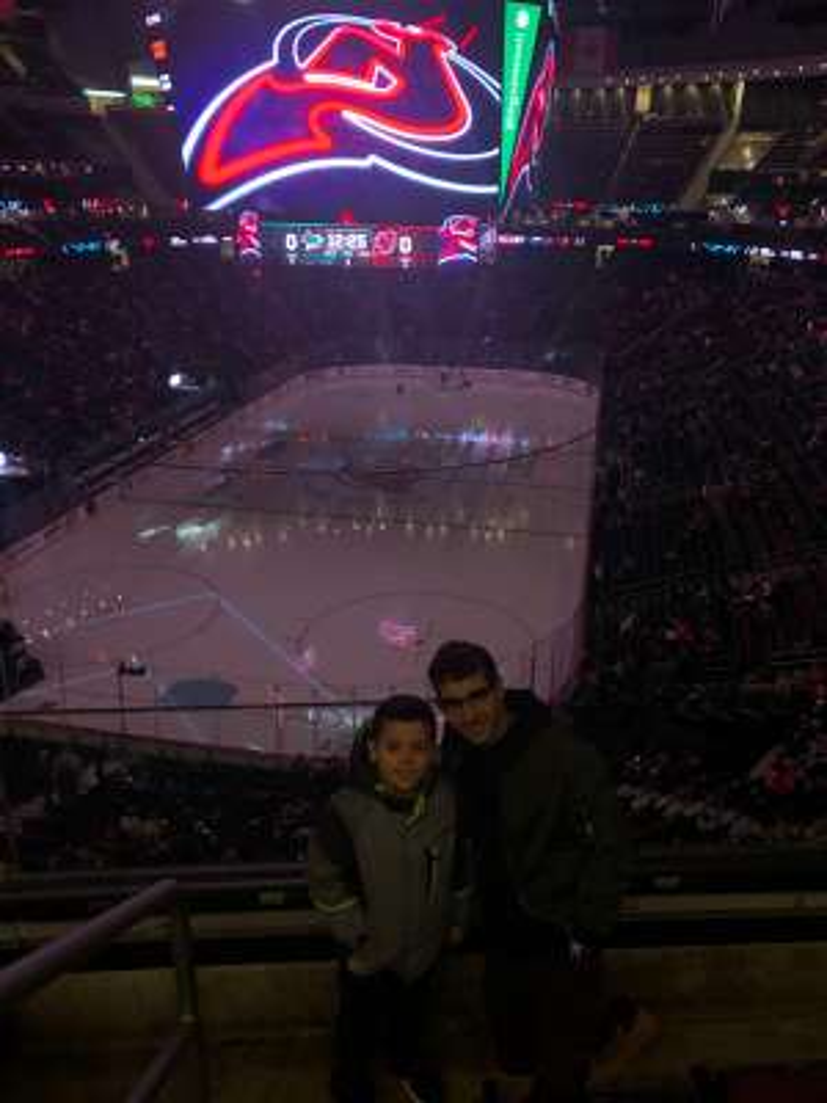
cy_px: 552
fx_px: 892
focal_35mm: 28
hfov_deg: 49.7
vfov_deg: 63.4
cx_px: 414
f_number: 1.8
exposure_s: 1/60
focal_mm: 3.99
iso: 320
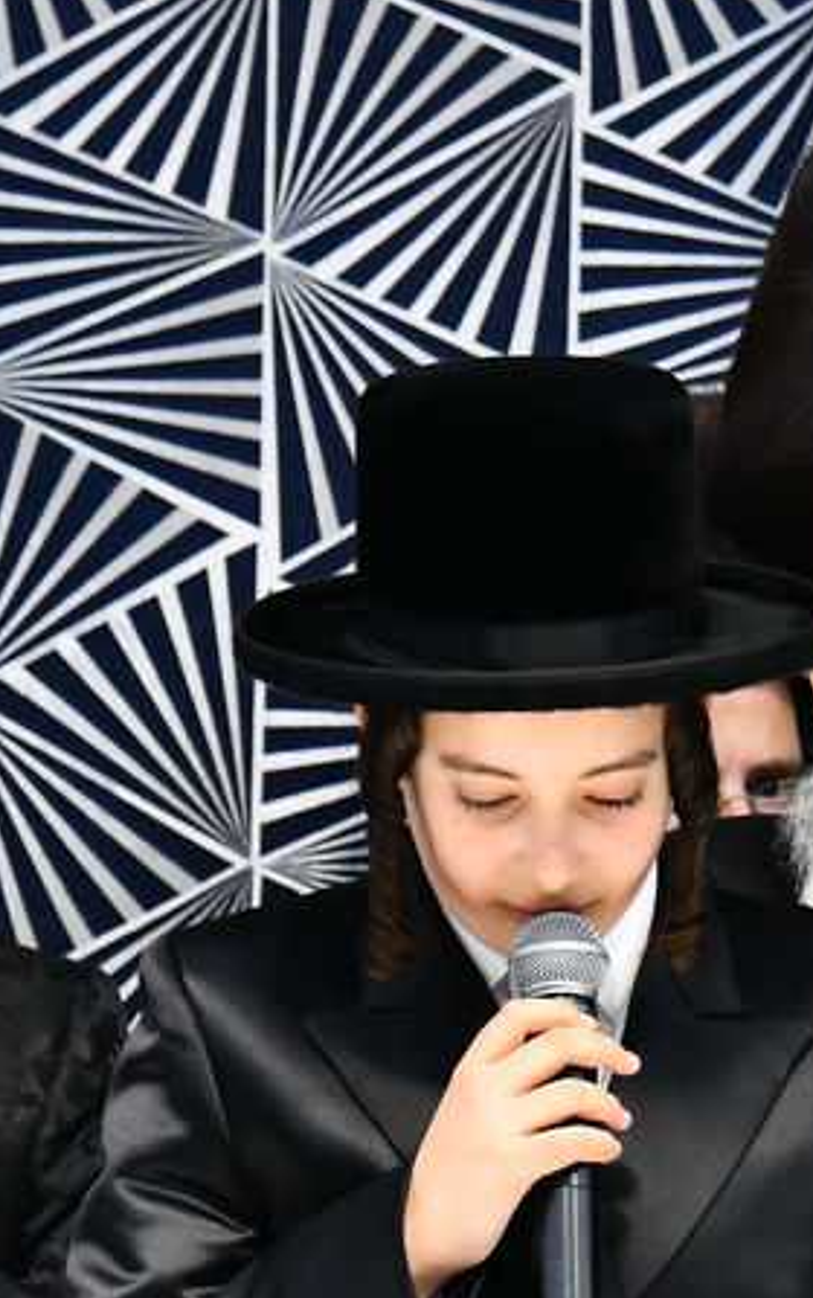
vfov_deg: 5.4
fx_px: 13768
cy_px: 1082
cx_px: 566
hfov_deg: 3.4
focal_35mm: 389
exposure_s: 1/160
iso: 2000
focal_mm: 122
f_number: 5.6
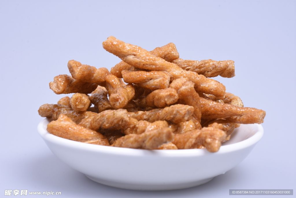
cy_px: 99
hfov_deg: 13.7
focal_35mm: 150
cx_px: 148
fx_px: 1233
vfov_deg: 9.2
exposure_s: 1/125
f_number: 18
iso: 100
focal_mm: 100
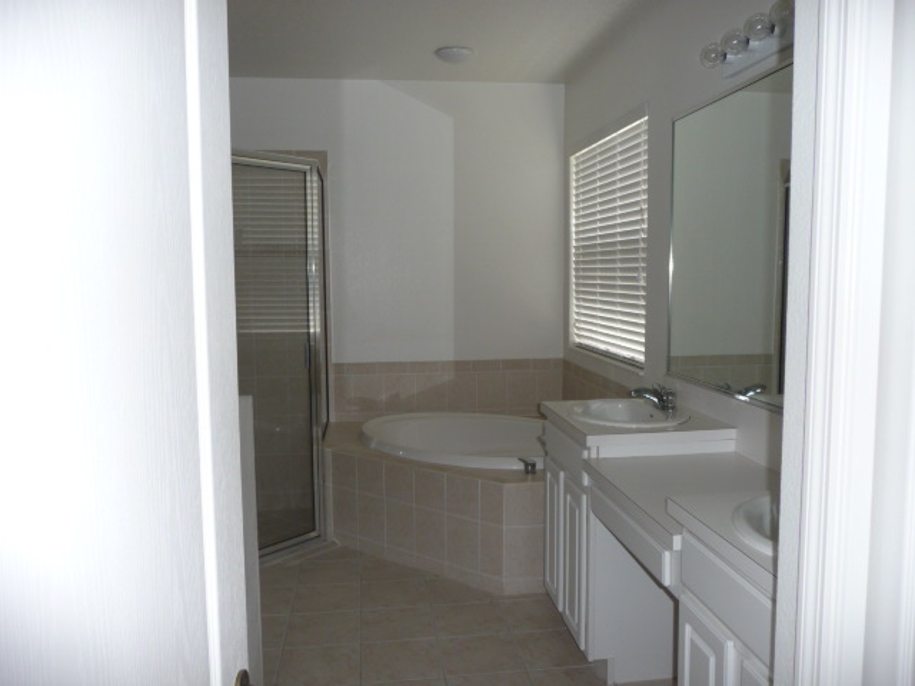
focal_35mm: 28
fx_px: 740
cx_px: 458
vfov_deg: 49.7
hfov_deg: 63.4
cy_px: 343
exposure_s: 1/30
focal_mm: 4.7
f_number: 3.3
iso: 100
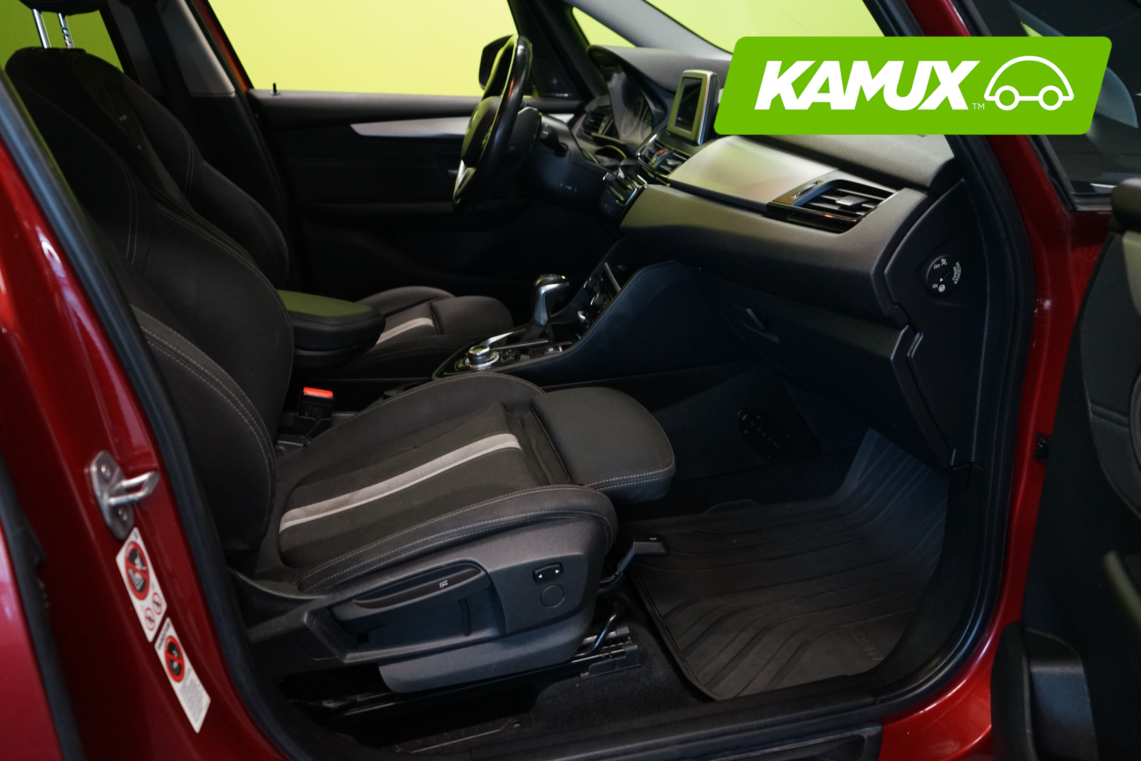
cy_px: 380
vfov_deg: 46.4
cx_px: 570
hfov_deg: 65.5
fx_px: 887
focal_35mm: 28
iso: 2500
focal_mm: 28
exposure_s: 1/30
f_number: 4.5
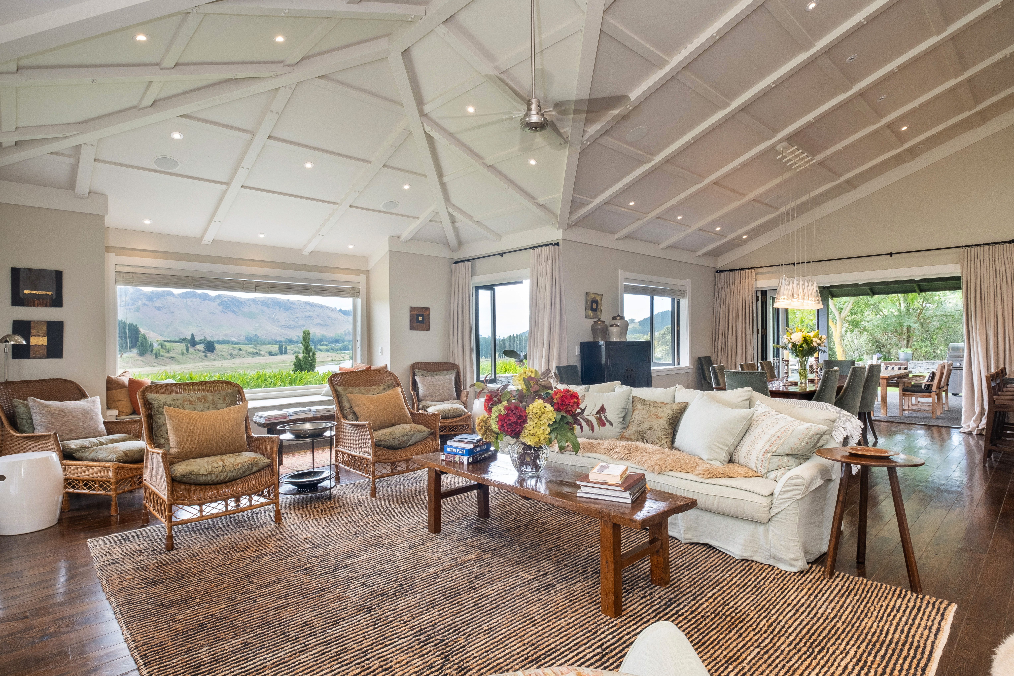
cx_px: 507
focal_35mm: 17
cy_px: 338
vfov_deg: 70.4
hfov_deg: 93.3
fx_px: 479
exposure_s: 1/125
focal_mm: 11.5
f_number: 9
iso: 400
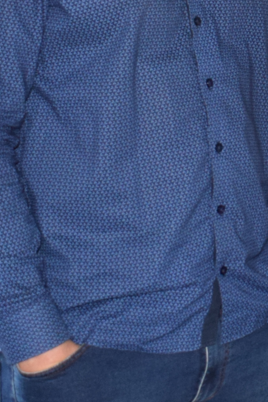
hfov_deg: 10.7
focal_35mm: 120
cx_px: 476
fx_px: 1340
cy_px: 17
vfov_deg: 16.8
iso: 800
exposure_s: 1/100
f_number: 5
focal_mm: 18
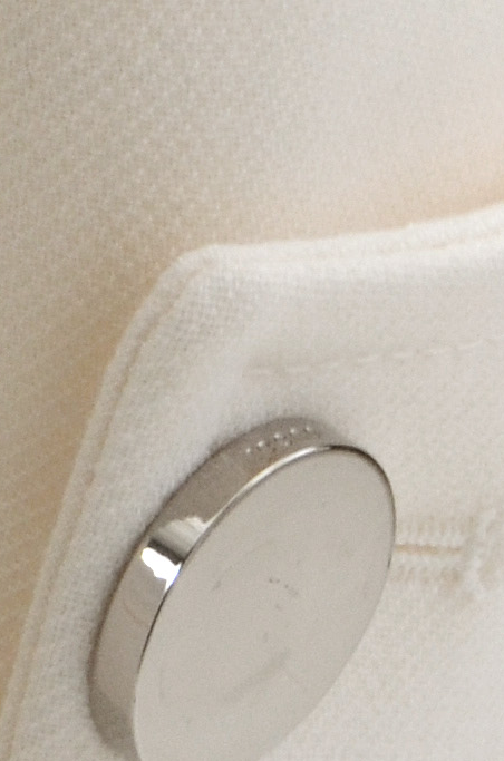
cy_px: -829
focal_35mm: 596
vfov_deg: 3.4
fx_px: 12571
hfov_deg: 2.3
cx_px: -534
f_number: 16
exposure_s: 1/125
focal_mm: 55
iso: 400
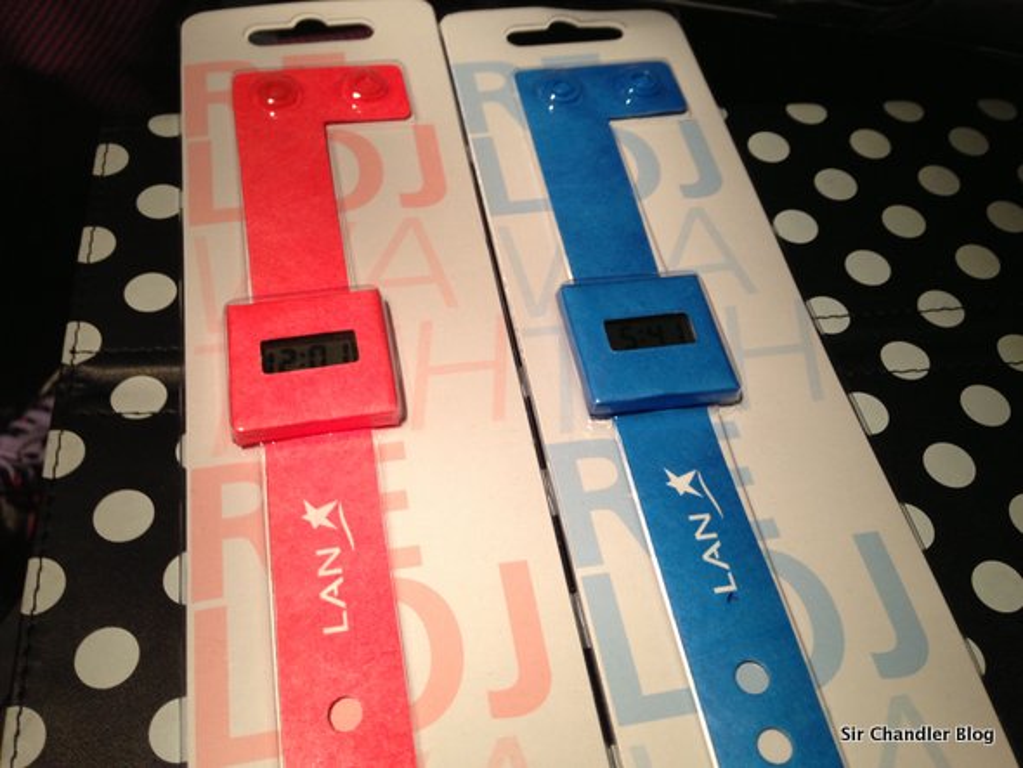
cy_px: 384
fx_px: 976
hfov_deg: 55.3
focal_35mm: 33
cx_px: 512
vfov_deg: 43.0
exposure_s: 1/20
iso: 125
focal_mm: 4.13
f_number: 2.4
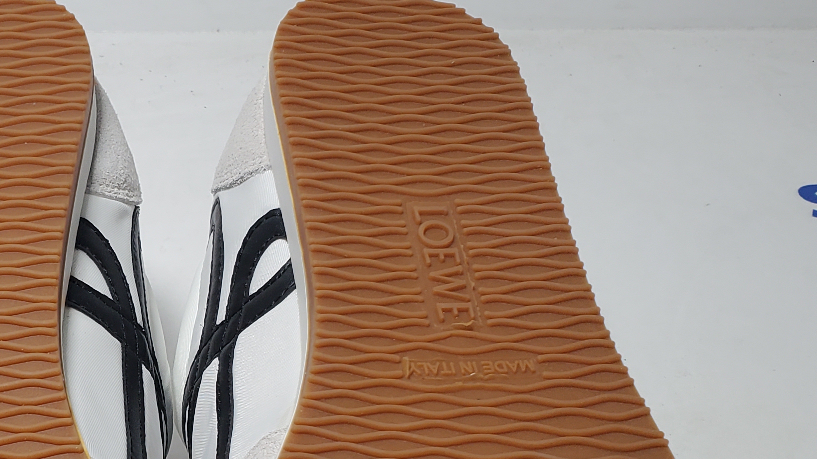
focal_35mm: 70
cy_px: 417
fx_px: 1516
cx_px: 206
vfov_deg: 17.0
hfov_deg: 29.7
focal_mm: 4.3
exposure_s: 1/246
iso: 50
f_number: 2.4
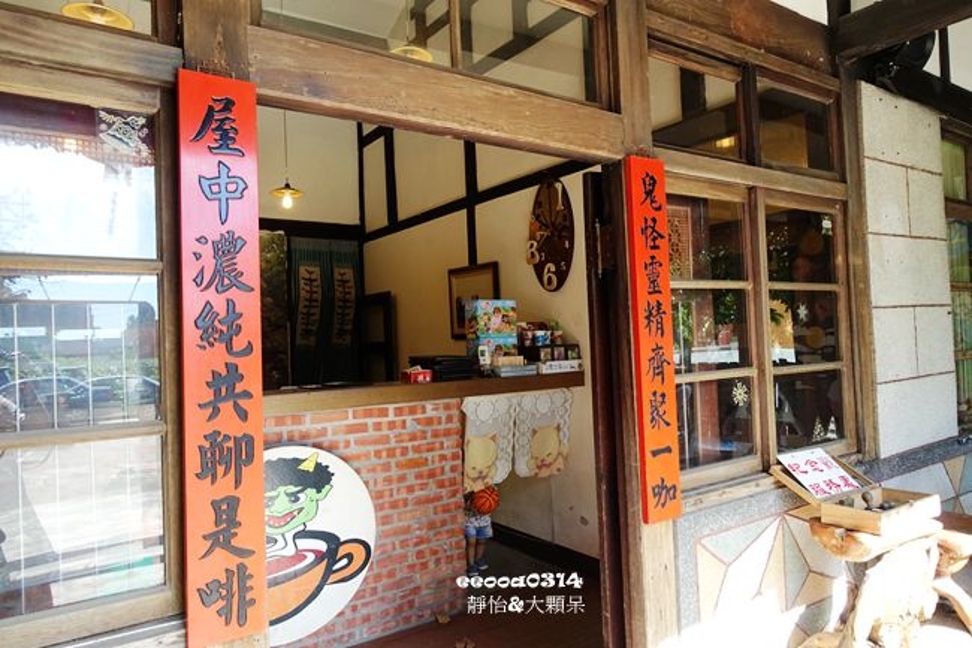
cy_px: 324
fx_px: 648
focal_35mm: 24
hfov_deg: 73.8
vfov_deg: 53.1
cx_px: 486
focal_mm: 8.8
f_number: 3.5
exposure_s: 1/250
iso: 400
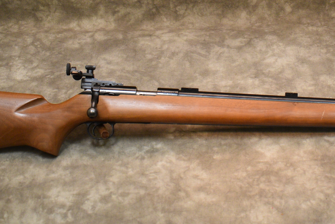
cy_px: 11
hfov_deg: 26.1
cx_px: 223
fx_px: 717
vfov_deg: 17.4
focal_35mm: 77
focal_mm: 25
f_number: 4
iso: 1400
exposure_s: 1/125
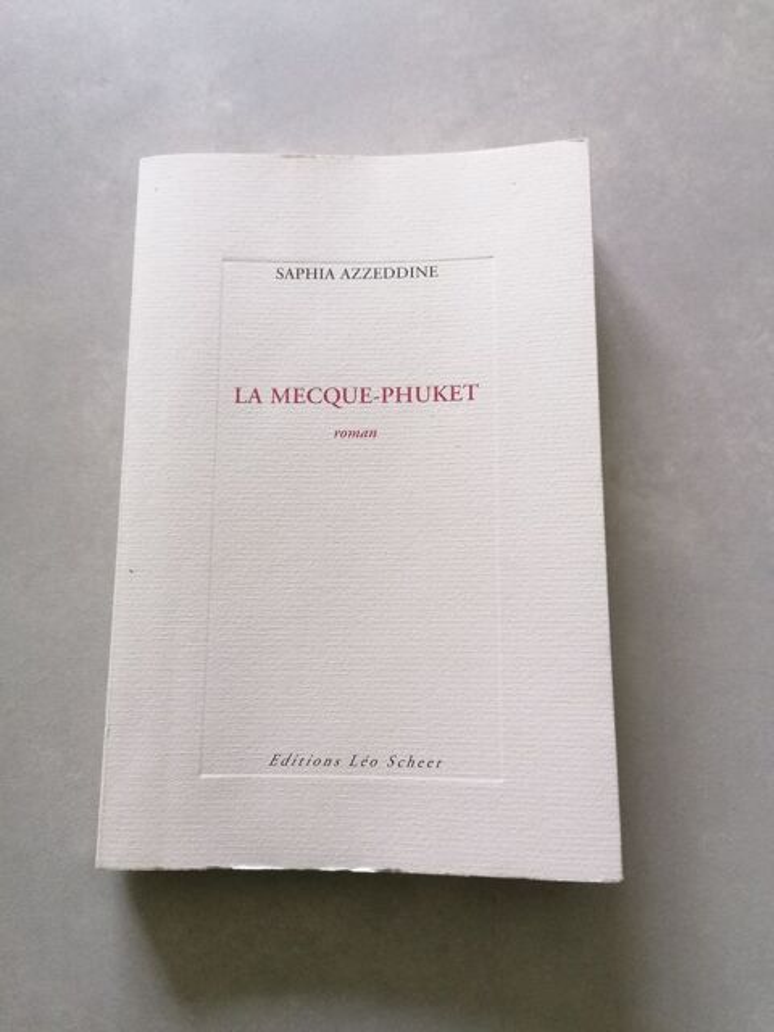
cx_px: 387
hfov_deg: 51.4
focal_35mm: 27
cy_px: 516
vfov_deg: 65.3
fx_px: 805
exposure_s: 1/33.3
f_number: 1.8
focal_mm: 4.75
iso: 250
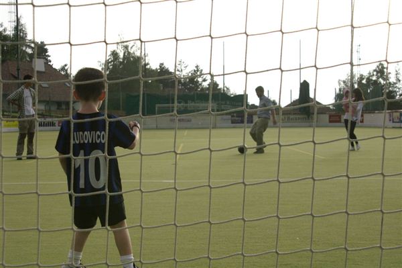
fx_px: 586
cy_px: 134
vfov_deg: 25.7
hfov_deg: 37.9
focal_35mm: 52
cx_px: 201
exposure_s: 1/2000
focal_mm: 35
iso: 800
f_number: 5
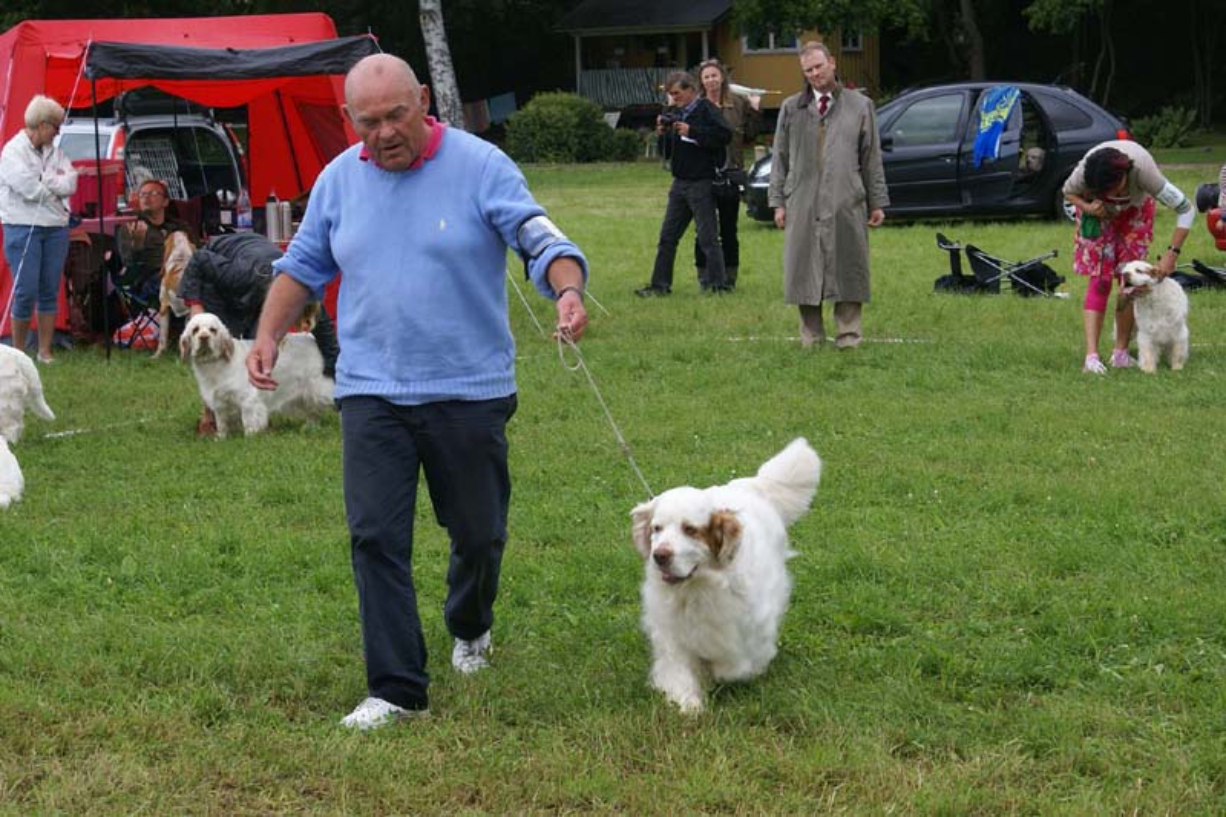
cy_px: 408
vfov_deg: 15.2
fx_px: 3064
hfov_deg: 22.6
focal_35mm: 90
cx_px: 613
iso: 100
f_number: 7.1
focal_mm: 60
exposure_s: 1/125
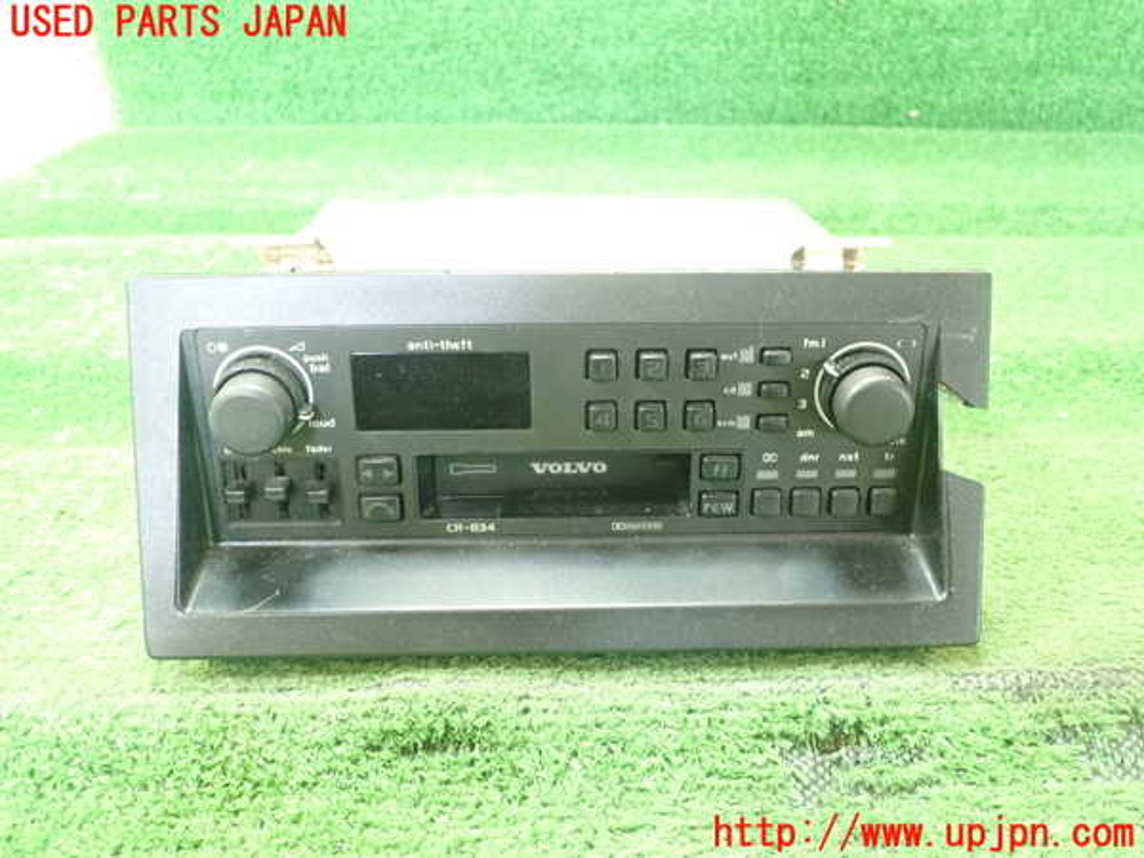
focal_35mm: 30
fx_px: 991
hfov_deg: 60.0
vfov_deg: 46.8
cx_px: 572
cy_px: 429
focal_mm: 5.5
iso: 800
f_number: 2.3
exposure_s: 1/60
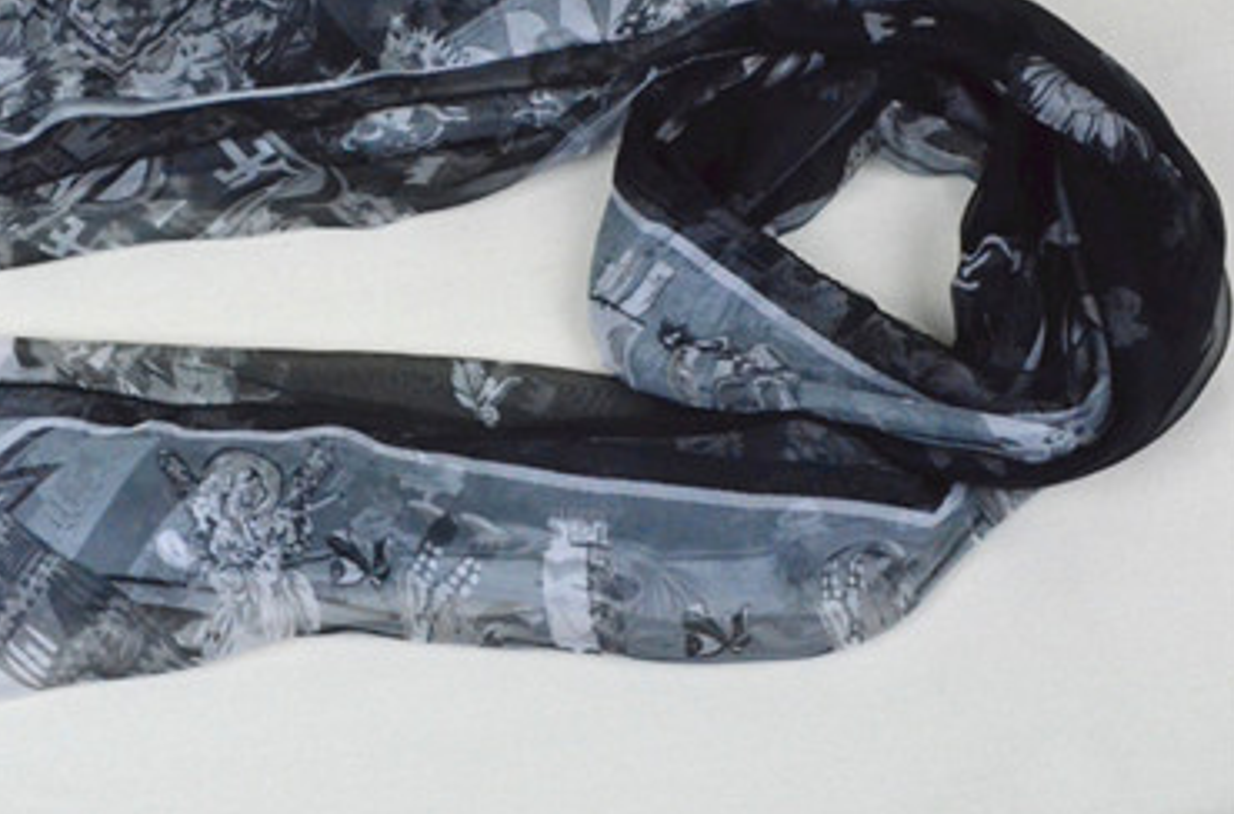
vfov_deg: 24.5
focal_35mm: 55
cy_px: 277
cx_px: 407
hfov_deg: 36.2
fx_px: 1868
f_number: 11
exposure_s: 1/500
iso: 6400
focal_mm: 27
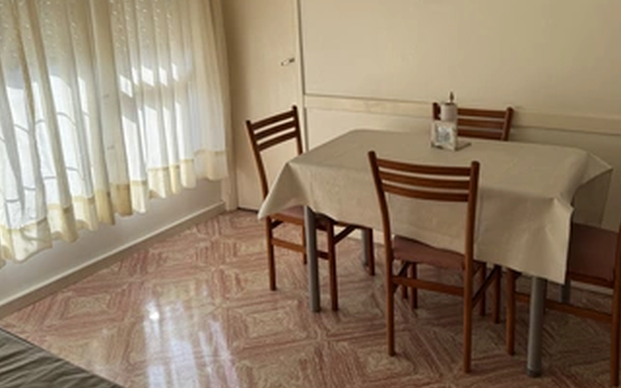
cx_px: 340
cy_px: 107
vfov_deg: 35.6
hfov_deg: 55.2
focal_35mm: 35
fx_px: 592
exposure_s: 1/633
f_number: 1.78
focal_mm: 6.76
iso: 80
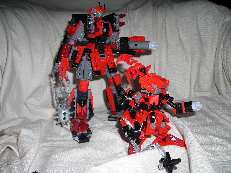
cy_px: 86
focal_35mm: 38
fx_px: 254
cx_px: 116
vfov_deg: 37.7
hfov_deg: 49.0
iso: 50
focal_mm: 6.3
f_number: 3.2
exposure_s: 1/60
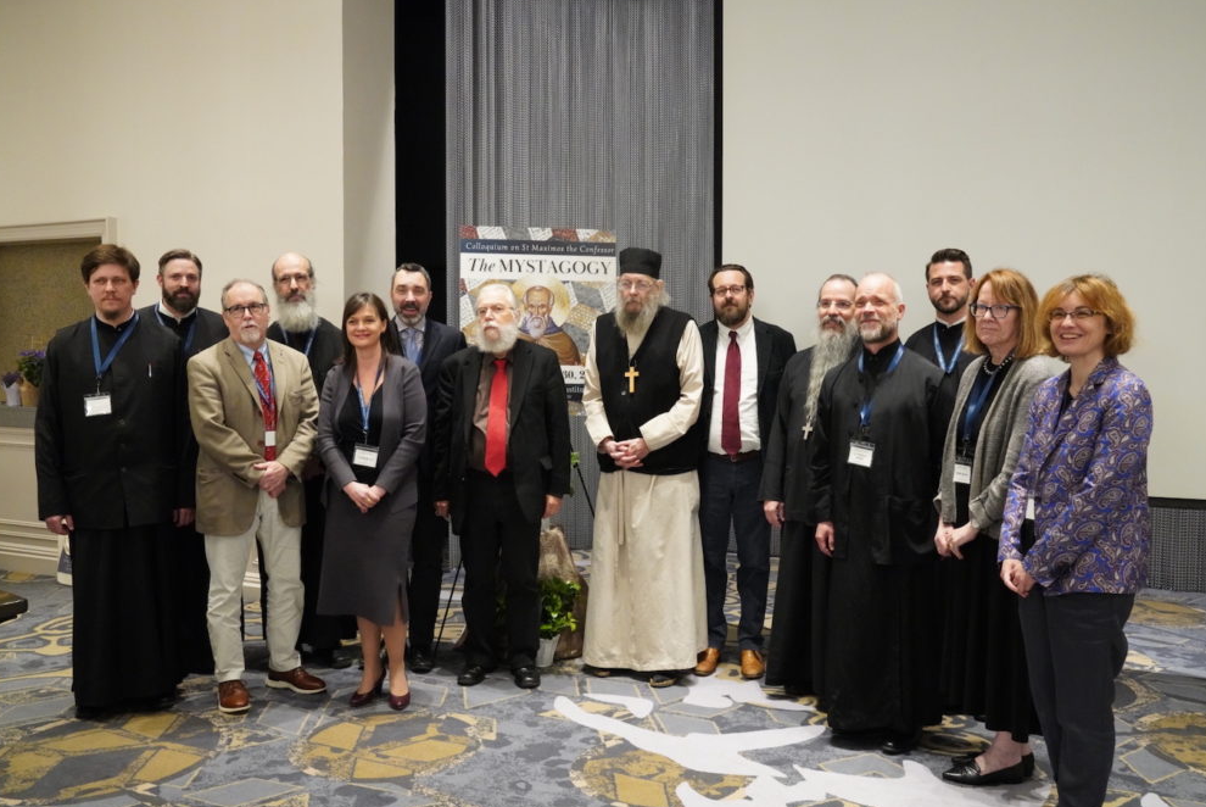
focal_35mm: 30
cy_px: 413
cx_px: 610
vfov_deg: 43.7
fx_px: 1006
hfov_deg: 61.9
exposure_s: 1/50
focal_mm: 29
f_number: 9
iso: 8000
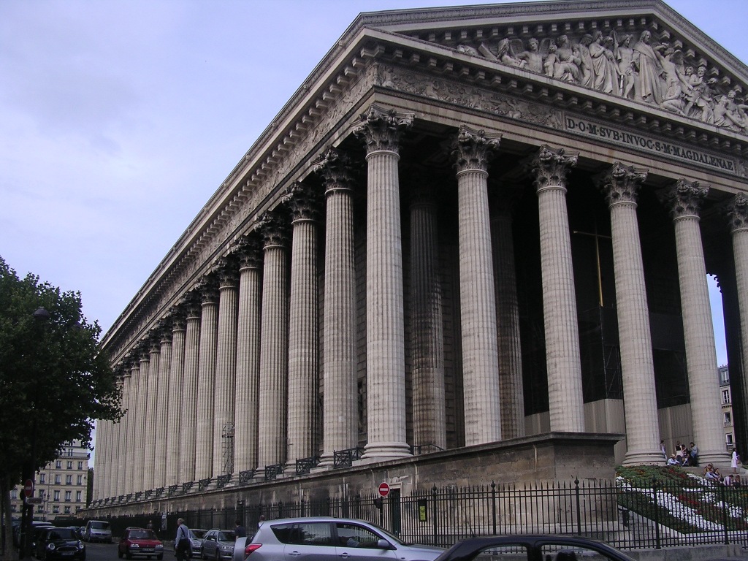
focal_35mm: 38
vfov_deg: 37.7
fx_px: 821
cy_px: 280
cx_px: 374
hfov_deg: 49.0
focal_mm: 5.8
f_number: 2.8
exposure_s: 1/597
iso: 100
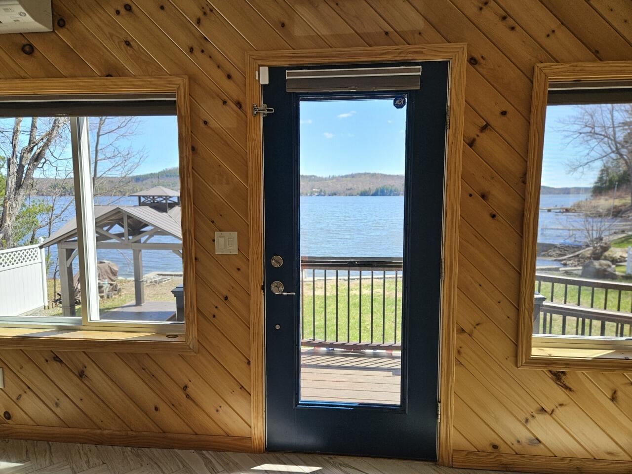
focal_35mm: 23
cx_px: 316
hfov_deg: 73.9
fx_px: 420
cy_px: 237
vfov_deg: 58.9
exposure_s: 1/719
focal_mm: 5.4
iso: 64
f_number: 1.8
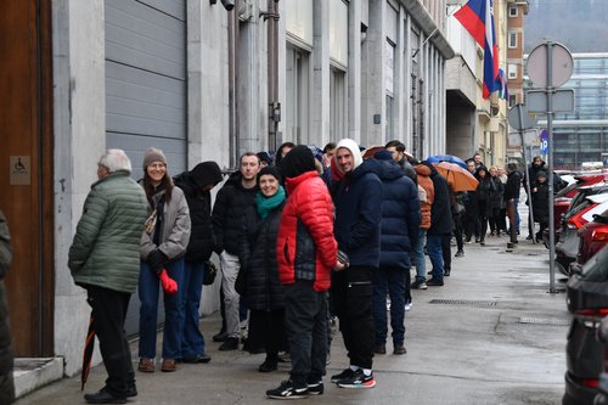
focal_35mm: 122
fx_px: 2060
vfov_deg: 11.2
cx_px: 304
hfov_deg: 16.8
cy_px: 202
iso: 400
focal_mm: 122
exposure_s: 1/250
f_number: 6.3
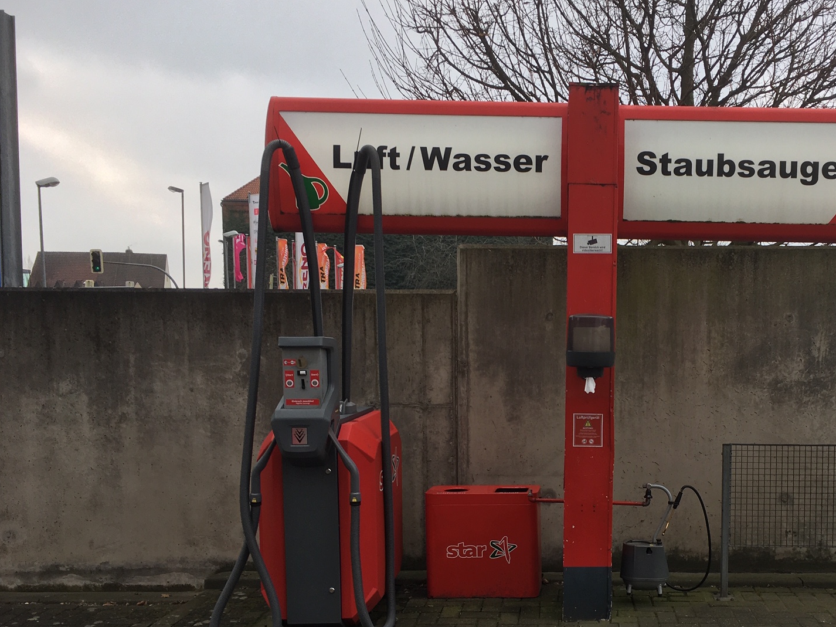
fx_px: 990
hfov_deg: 44.7
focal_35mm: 41
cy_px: 427
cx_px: 590
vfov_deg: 34.7
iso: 25
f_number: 2.2
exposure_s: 1/407
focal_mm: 4.15
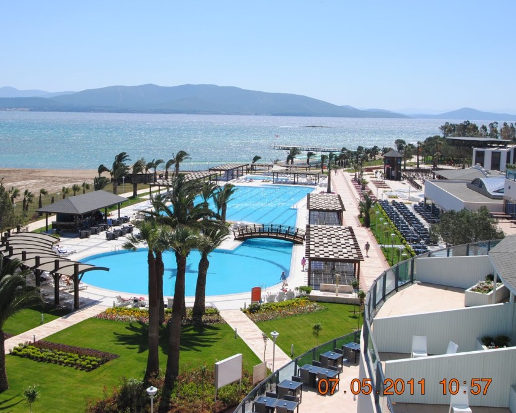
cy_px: 187
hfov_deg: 40.2
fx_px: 703
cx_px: 208
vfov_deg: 32.7
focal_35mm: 46
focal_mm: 24
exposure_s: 1/250
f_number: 8
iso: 100
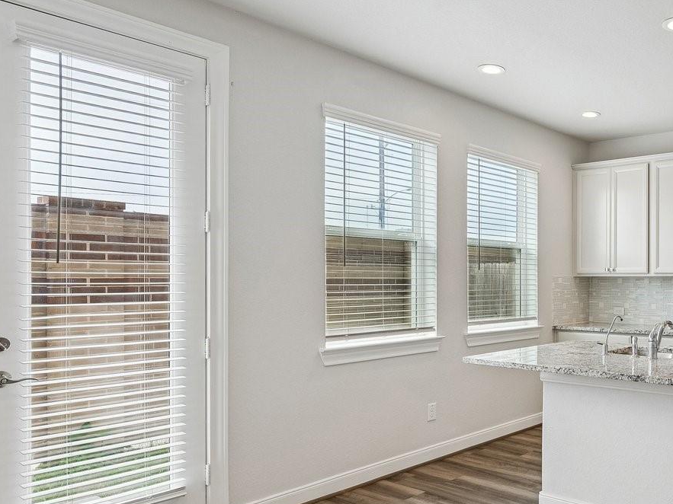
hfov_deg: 53.5
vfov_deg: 48.2
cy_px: 274
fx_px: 564
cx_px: 613
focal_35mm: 29
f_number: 8
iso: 640
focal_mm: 13
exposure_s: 1/100
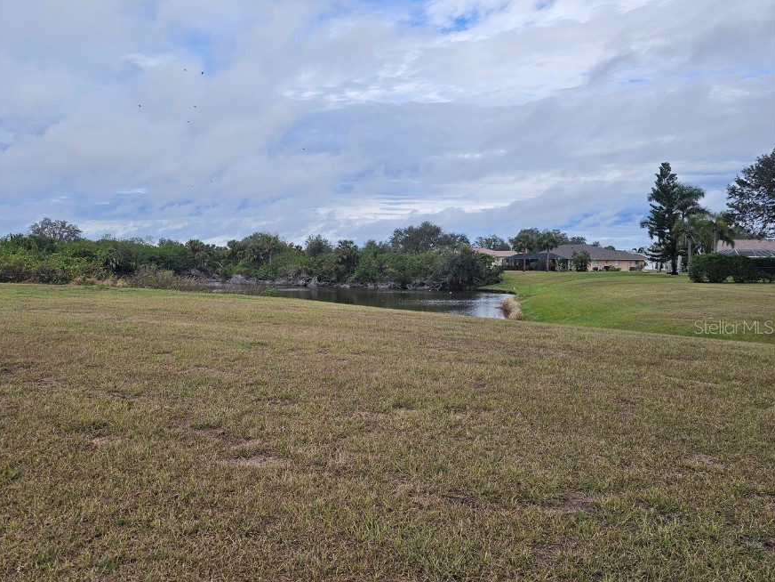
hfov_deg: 64.9
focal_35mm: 27
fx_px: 604
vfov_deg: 51.2
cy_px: 327
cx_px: 323
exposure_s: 1/545
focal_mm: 6.3
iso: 10
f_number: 1.7
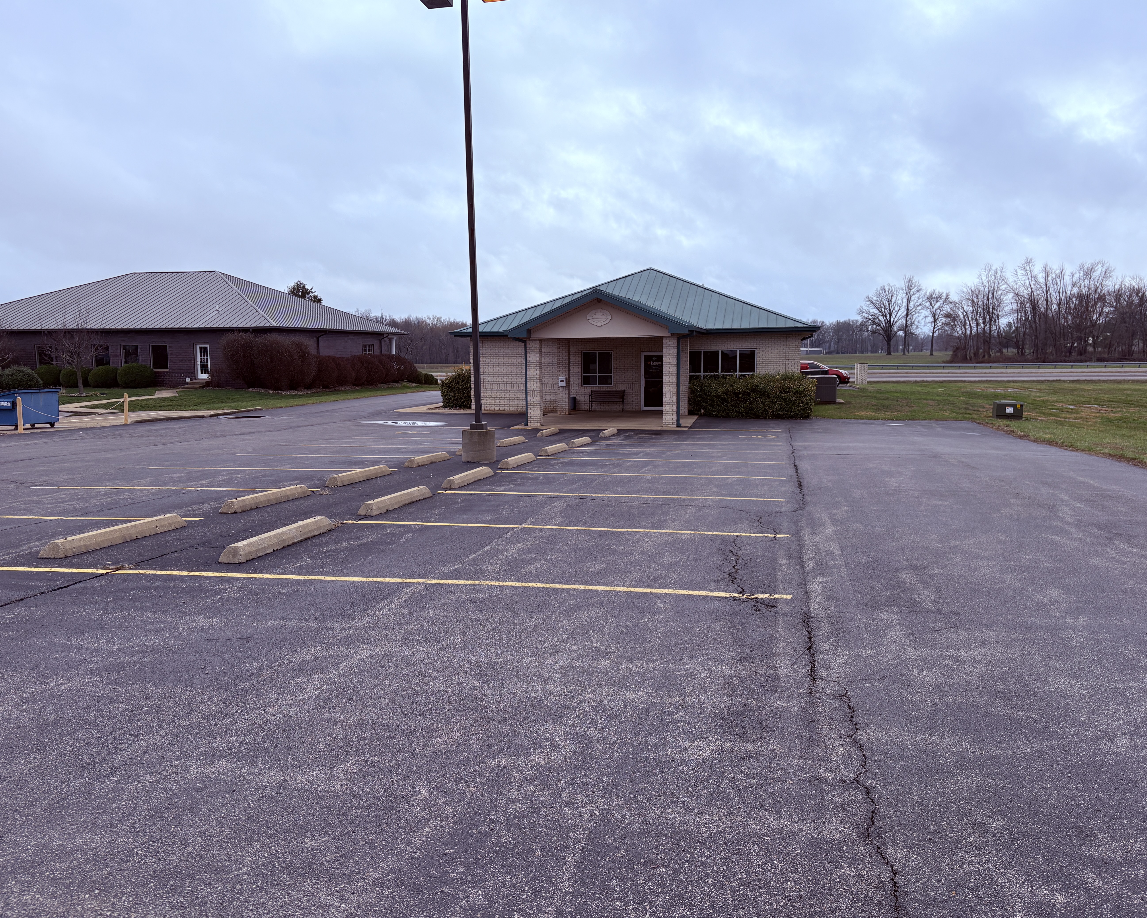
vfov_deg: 51.5
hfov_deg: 62.2
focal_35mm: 28
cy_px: 450
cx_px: 583
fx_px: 951
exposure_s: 1/4950
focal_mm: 5.96
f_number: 1.6
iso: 50
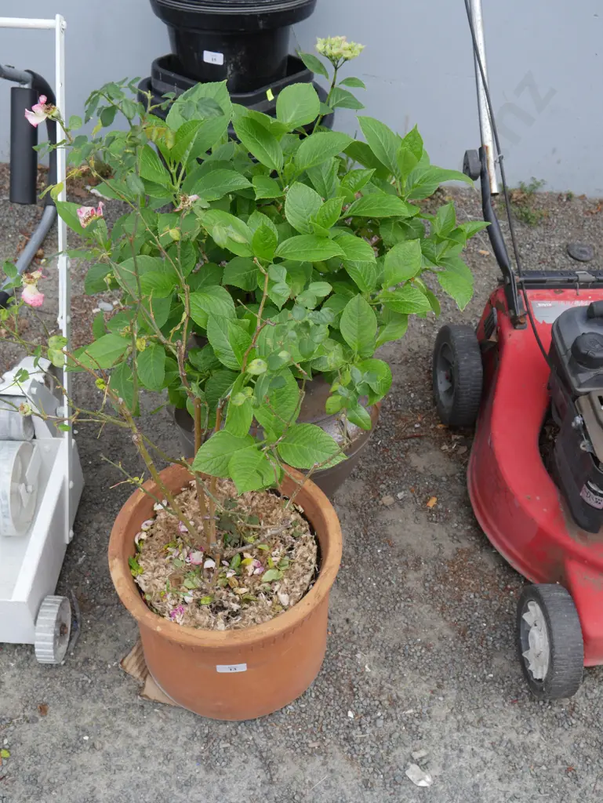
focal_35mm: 40
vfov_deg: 46.8
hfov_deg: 36.0
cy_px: 402
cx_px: 302
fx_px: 928
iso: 200
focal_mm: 20
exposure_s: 1/200
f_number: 5.6
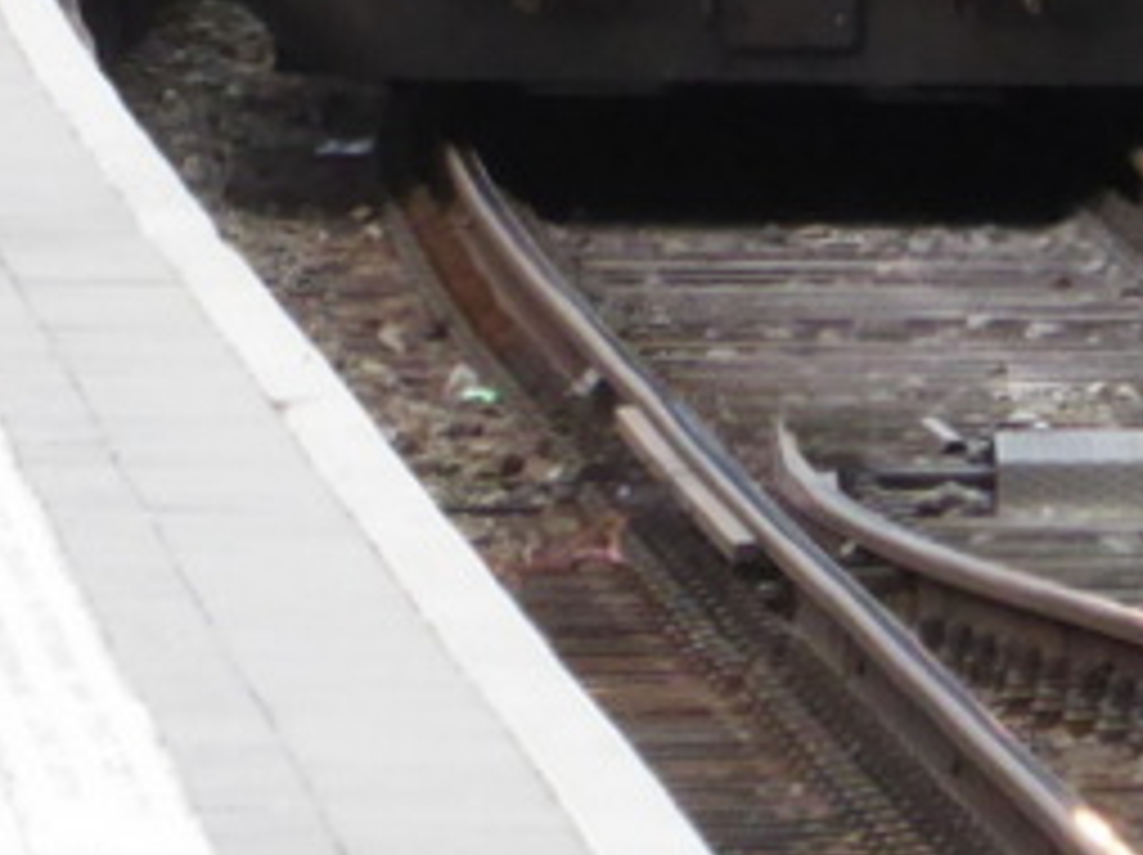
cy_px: -1094
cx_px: 1246
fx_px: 69275
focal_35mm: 2100
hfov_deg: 0.9
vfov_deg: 0.7
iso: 500
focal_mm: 71.7
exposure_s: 1/200
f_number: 6
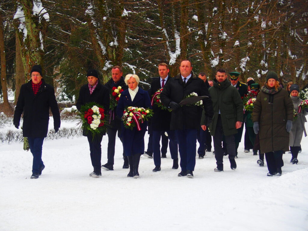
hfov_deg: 17.6
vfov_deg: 13.2
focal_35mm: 112
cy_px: 116
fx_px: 997
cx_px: 154
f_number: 2.8
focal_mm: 24
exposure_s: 1/200
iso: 160
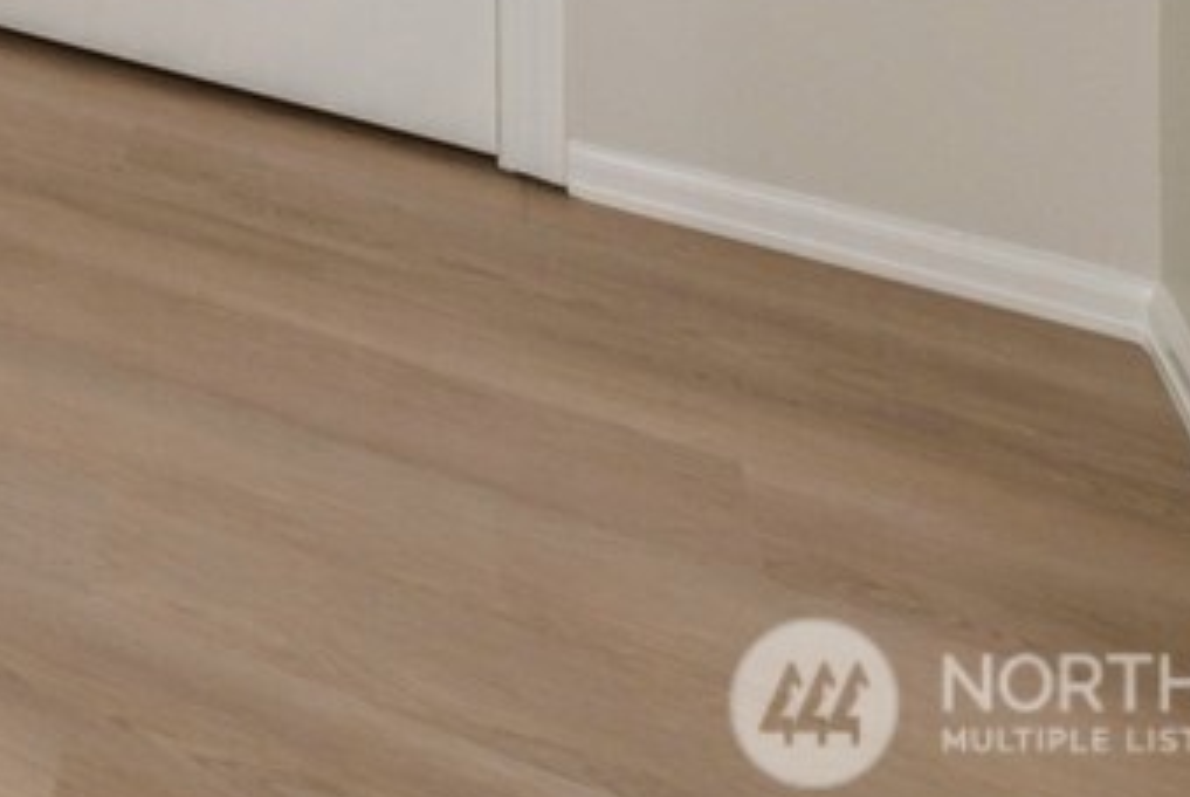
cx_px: -1264
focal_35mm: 66
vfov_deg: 14.6
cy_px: -1043
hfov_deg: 18.3
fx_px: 2184
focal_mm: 14
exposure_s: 1/25
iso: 200
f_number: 8
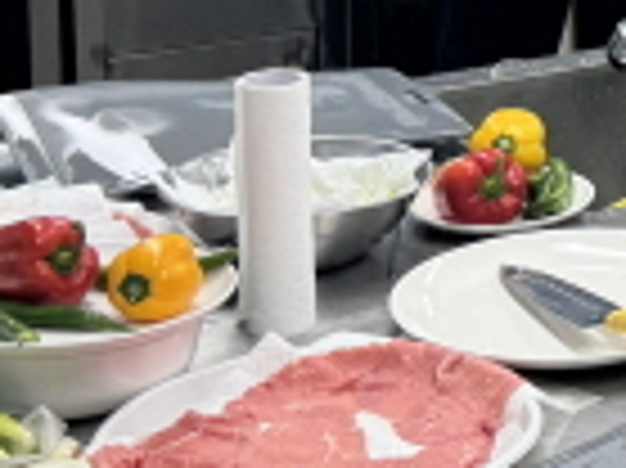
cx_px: 1126
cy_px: -176
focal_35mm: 138
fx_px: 2493
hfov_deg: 13.0
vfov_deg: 10.5
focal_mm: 6.76
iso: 100
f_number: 1.78
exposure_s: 1/120
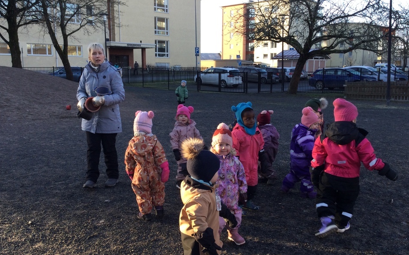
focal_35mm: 37
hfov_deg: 52.8
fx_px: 412
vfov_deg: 34.4
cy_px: 127
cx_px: 204
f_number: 2.4
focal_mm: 3.3
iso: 25
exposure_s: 1/113
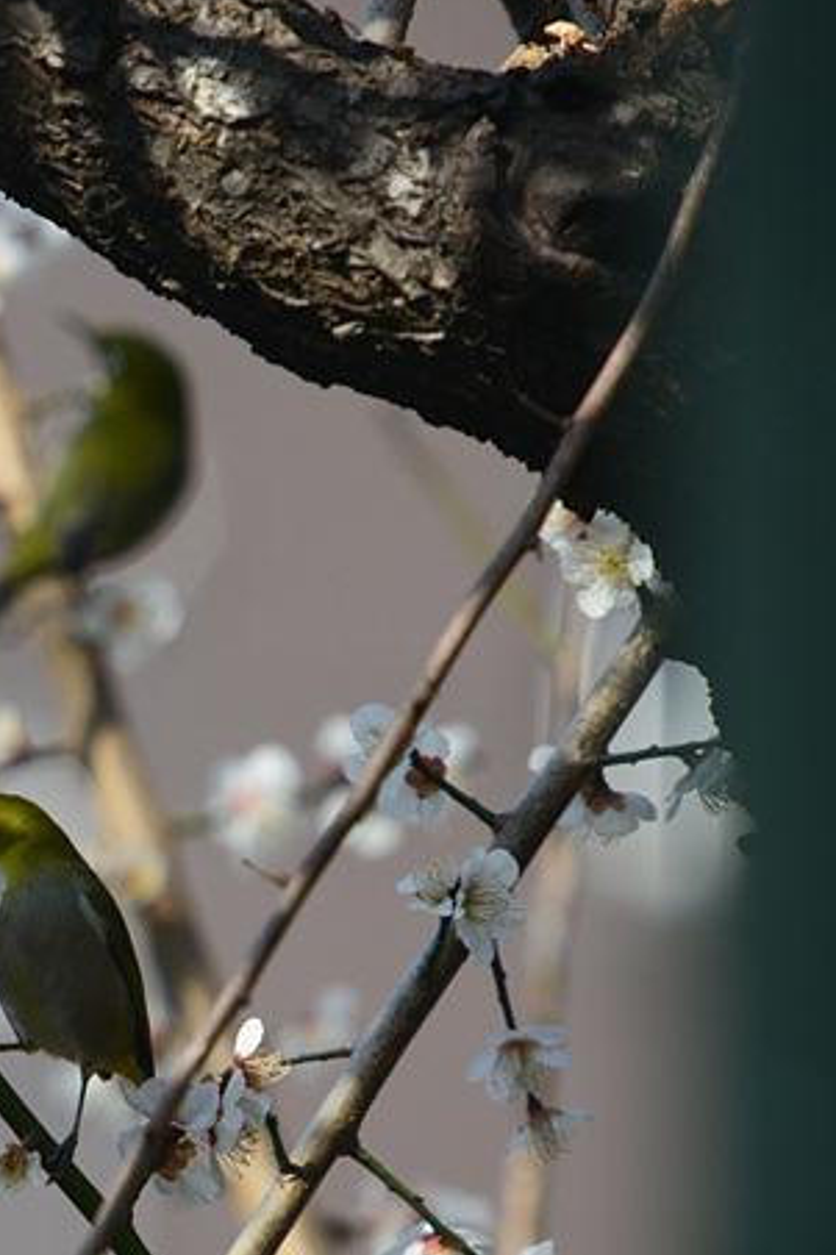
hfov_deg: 1.2
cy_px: 671
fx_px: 38552
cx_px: 50
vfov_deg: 1.9
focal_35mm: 1106
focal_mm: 500
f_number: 10
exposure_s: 1/1600
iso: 1000
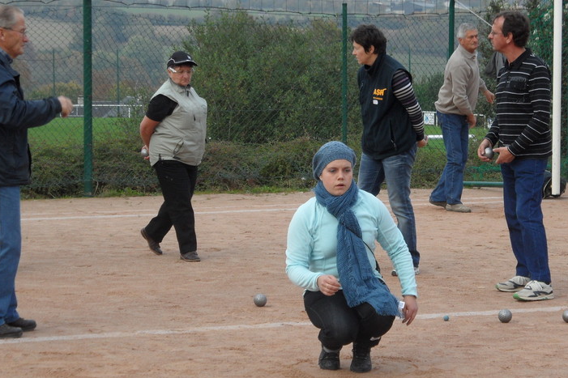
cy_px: 233
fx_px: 1798
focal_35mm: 114
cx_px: 369
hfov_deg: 17.9
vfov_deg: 12.0
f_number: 4.2
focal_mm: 13.2
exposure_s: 1/180
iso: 80
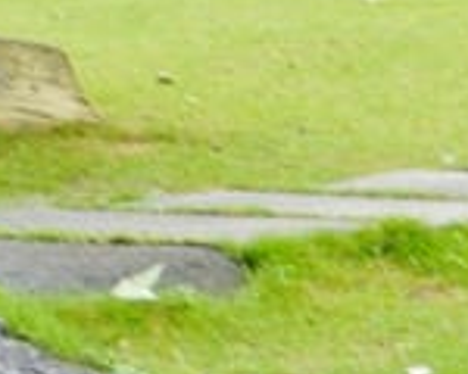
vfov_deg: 4.4
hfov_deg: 5.5
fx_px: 4831
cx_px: 434
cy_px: -480
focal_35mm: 349
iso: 160
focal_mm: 31
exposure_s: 1/60
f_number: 5
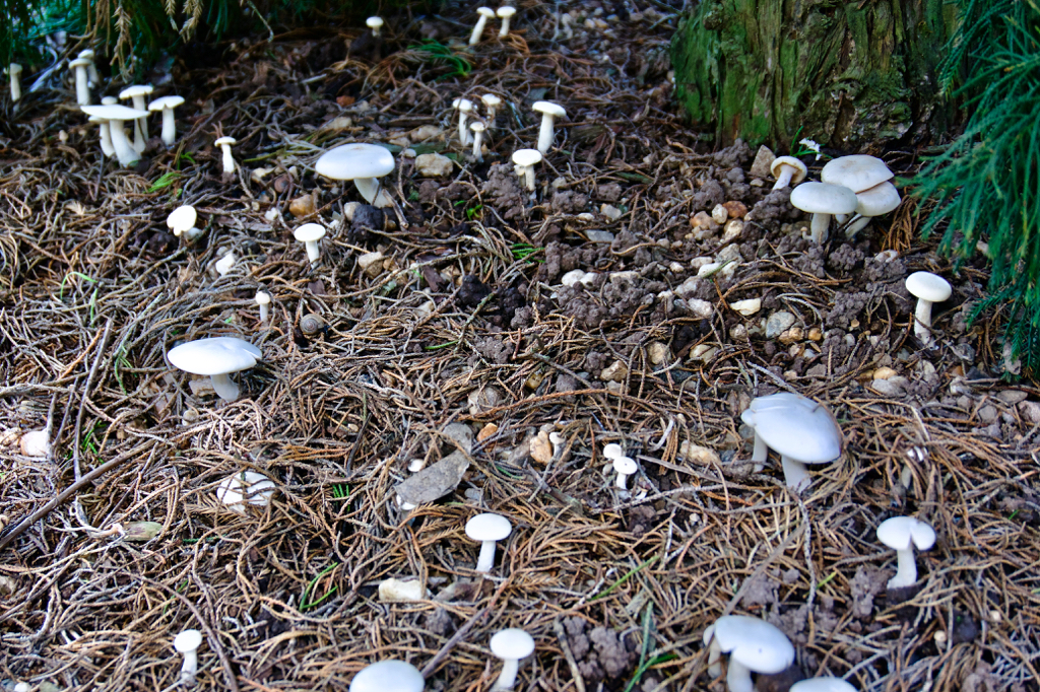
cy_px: 346
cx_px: 520
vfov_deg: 30.8
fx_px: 1256
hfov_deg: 45.0
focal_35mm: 44
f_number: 4.5
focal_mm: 29
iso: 320
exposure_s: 1/60
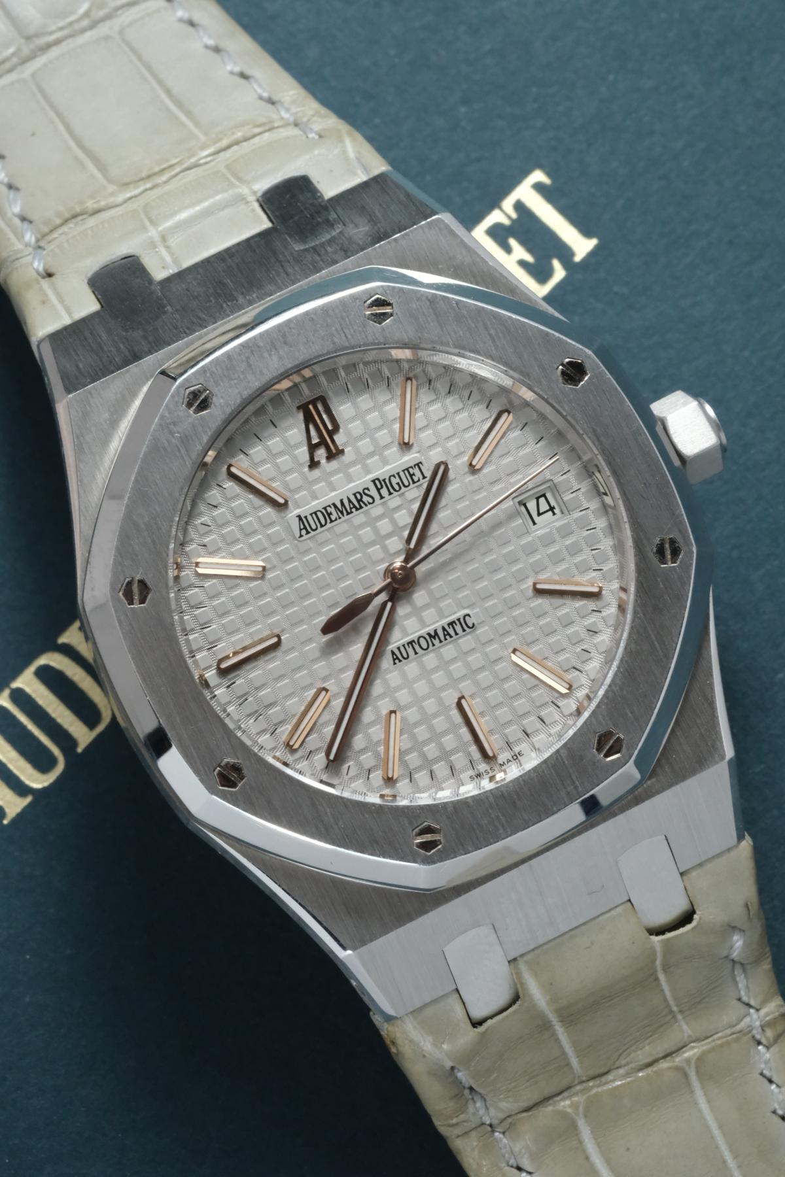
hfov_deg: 15.2
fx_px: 2944
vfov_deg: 22.6
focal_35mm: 90
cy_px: 588
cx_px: 392
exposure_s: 1/160
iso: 3200
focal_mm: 60
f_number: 16
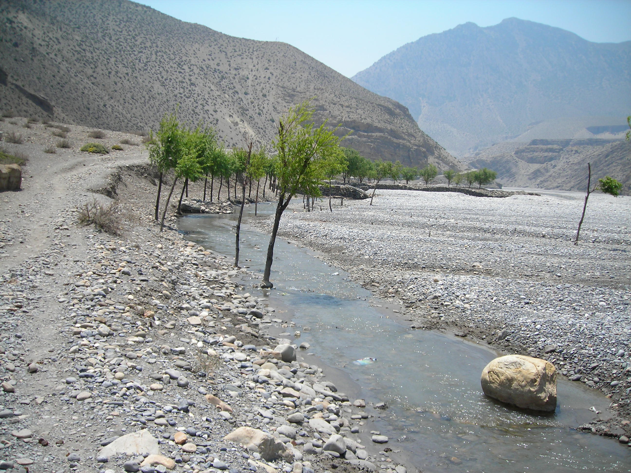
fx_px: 693
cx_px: 316
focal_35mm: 38
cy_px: 236
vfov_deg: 37.7
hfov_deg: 49.0
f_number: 6.4
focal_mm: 6.3
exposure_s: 1/154
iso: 50
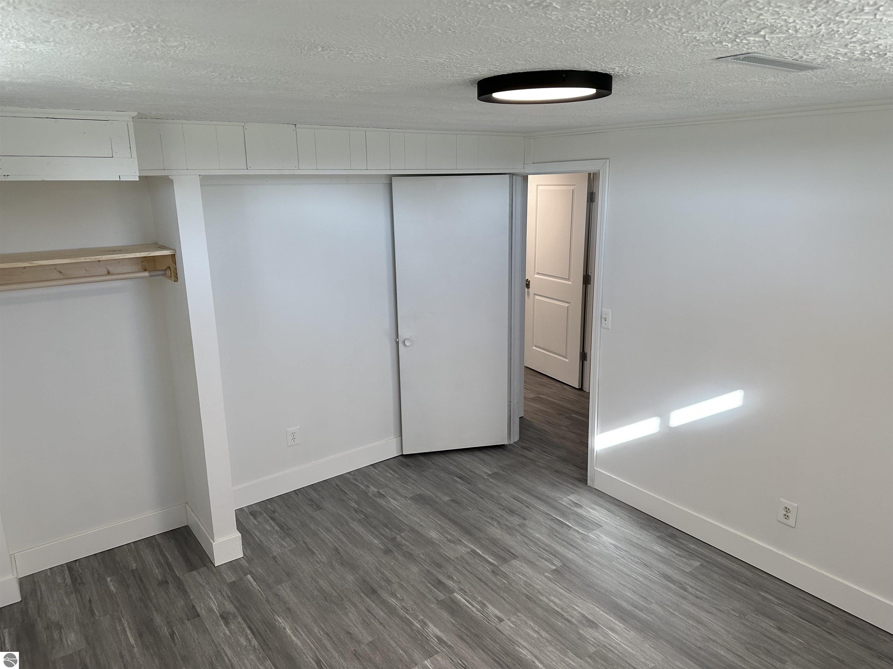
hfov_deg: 71.6
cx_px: 446
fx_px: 619
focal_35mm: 24
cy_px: 334
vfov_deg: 56.8
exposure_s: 1/134
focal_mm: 6.86
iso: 100
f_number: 1.78
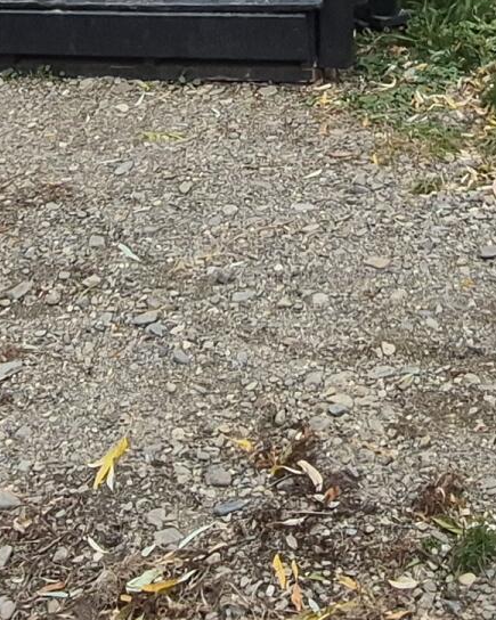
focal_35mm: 70
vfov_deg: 24.8
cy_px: -104
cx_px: 261
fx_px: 1285
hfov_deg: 21.8
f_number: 2.2
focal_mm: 1.74
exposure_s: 1/1996
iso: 160
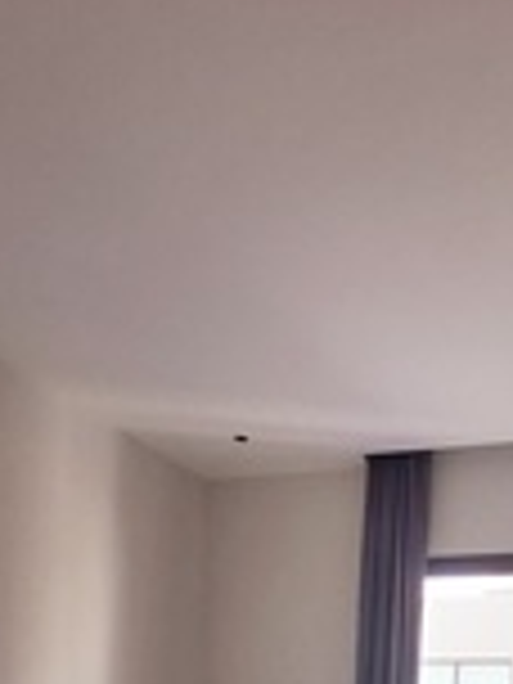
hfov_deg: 29.1
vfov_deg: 32.9
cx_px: 461
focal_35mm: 48
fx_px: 948
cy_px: 812
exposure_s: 1/50
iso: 50
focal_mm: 1.64
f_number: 2.2
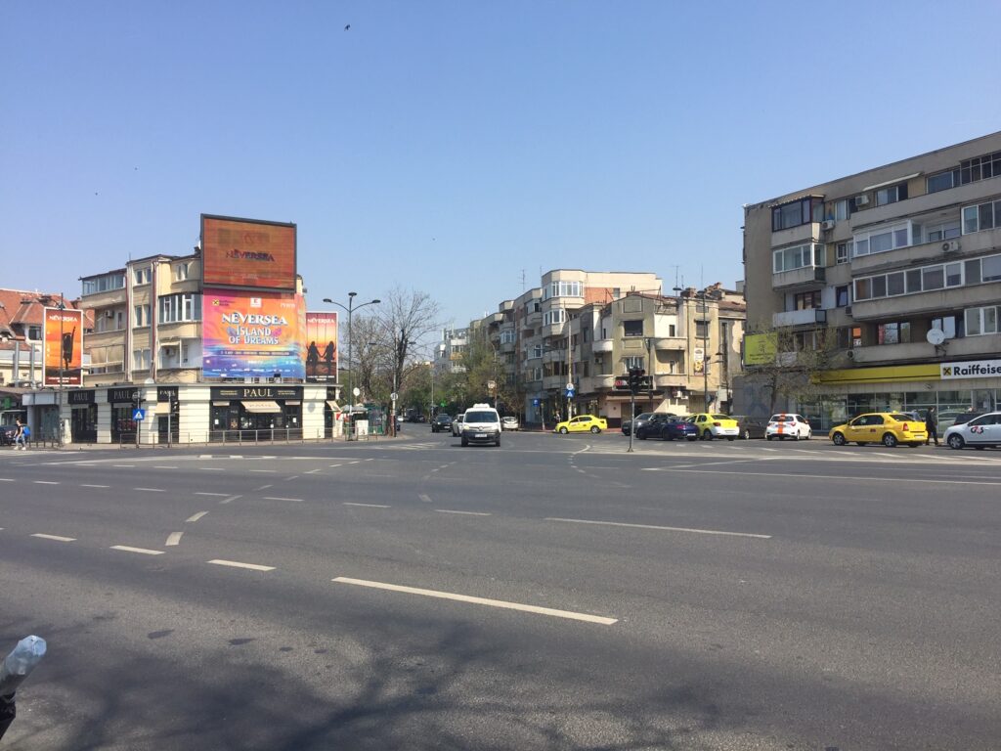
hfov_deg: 61.7
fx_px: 839
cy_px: 376
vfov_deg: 48.2
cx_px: 500
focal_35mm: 29
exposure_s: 1/1799
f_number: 2.2
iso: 32
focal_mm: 4.15
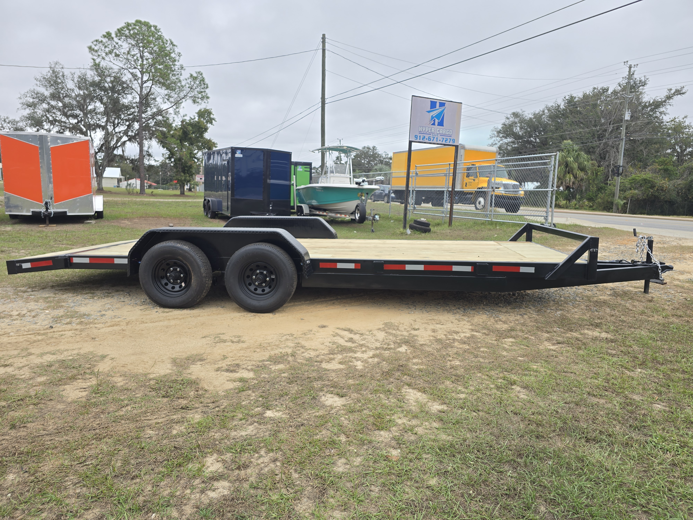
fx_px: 460
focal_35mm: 23
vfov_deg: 58.9
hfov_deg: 73.9
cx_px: 346
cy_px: 260
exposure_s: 1/261
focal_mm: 6.3
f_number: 1.7
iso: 12
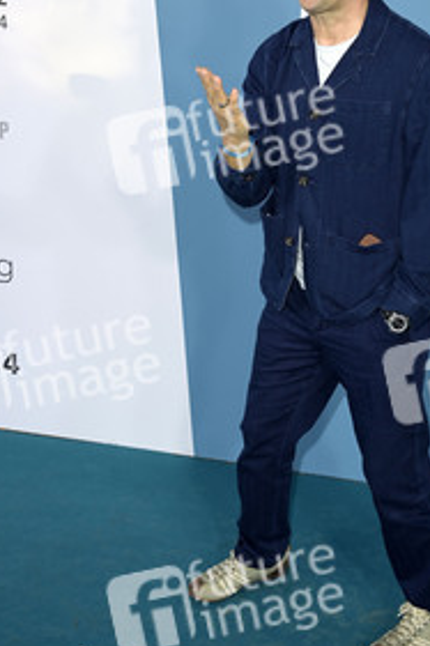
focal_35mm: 54
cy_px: 255
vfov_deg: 36.7
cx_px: 292
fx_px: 969
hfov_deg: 24.9
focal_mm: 38
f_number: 6.3
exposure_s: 1/250
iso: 500
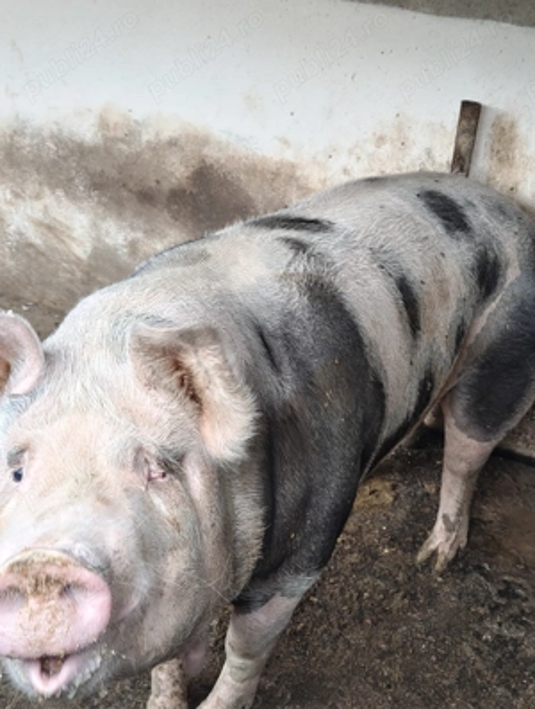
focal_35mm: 47
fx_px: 965
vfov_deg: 40.4
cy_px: 354
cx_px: 268
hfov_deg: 31.0
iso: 122
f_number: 1.88
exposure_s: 1/50
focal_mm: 5.56
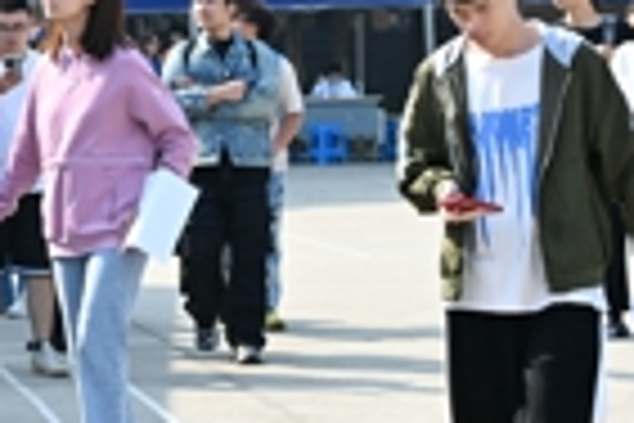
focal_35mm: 178
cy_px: -74
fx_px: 3135
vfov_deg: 7.7
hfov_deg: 10.5
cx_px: -656
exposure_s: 1/320
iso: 400
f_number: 9
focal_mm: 37
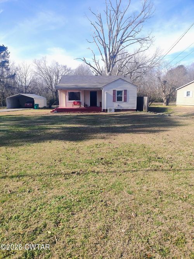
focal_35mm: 25
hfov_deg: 54.9
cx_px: 97
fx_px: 187
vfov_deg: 69.4
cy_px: 130
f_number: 1.7
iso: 100
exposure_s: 1/658
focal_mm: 4.71
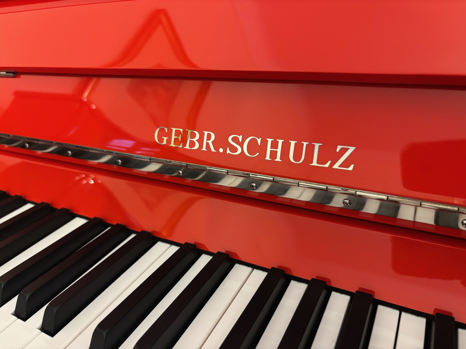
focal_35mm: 26
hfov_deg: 67.3
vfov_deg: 53.1
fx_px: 350
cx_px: 233
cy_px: 174
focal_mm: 5.96
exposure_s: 1/33
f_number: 1.6
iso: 400
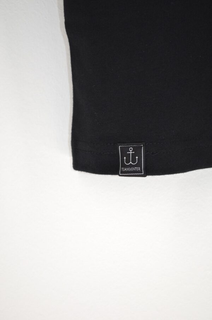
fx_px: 732
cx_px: 106
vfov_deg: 24.7
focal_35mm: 82
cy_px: 160
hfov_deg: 16.5
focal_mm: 55
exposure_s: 1/125
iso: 400
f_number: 5.6
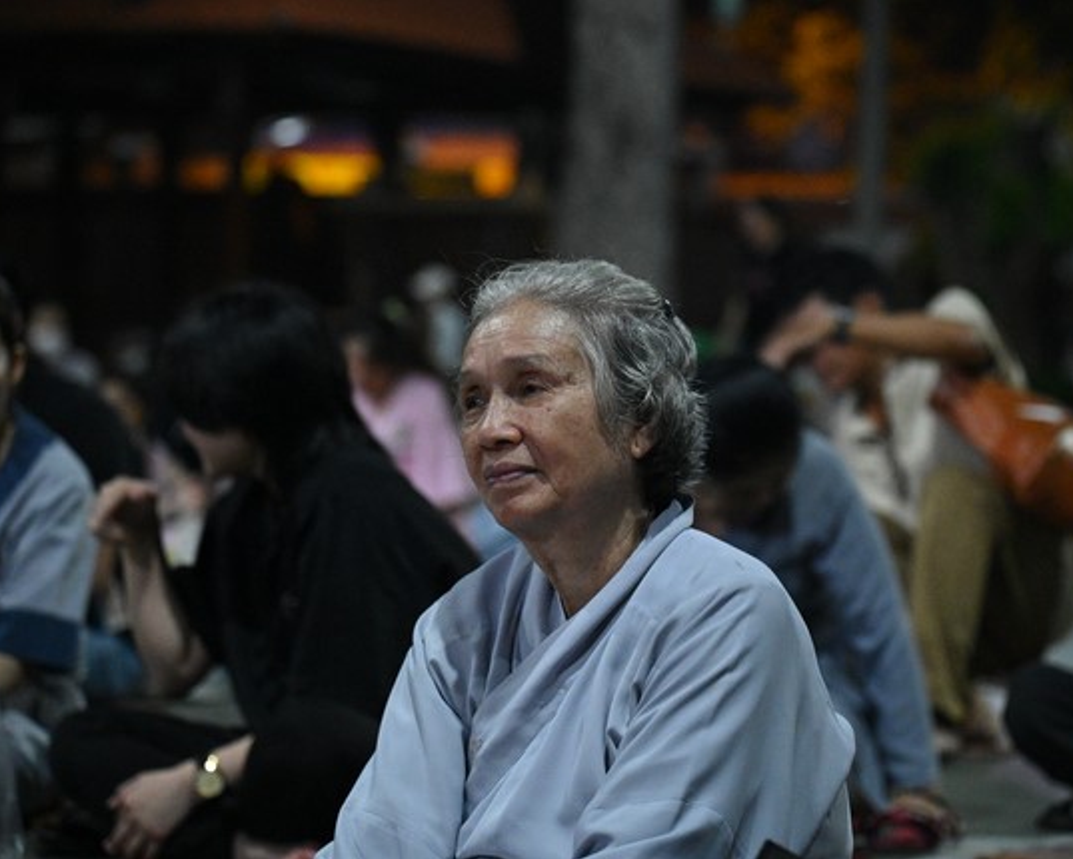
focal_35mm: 136
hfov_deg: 14.2
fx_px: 4320
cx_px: 598
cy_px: 430
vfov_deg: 11.4
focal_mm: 120
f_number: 4.5
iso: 12800
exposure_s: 1/200
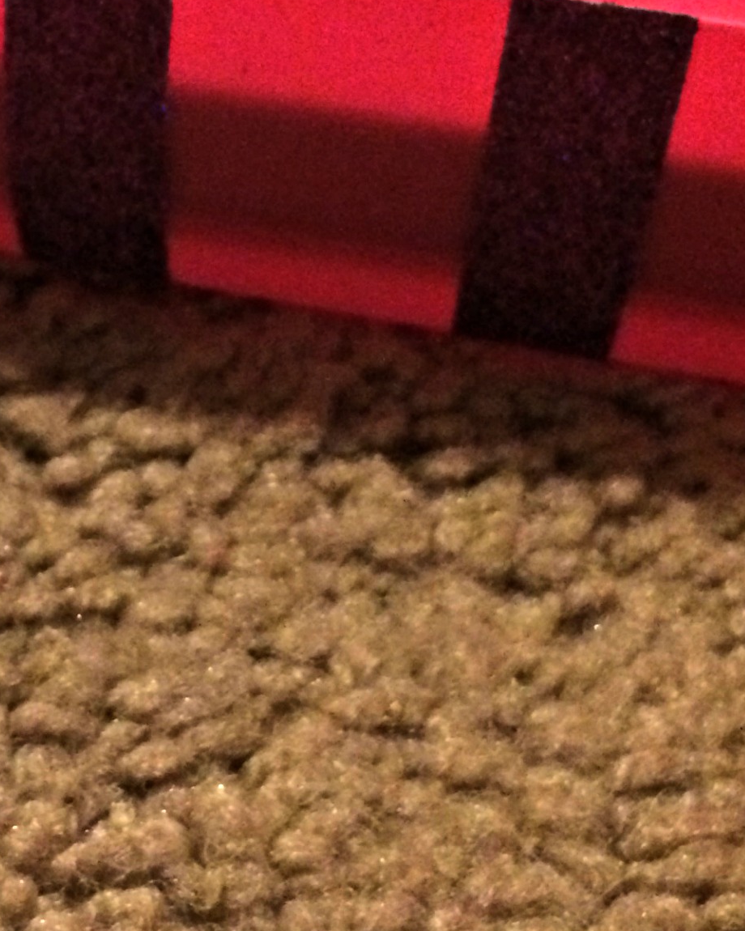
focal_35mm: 77
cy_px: 325
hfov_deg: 19.7
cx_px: 135
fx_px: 2122
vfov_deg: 24.6
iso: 640
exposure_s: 1/15
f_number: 2.2
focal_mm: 4.15
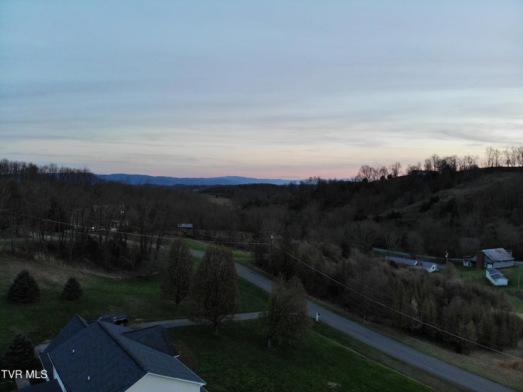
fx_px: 363
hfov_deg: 71.6
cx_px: 262
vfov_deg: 56.8
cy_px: 196
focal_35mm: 24
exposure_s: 1/30
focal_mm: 4.5
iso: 100
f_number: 2.8
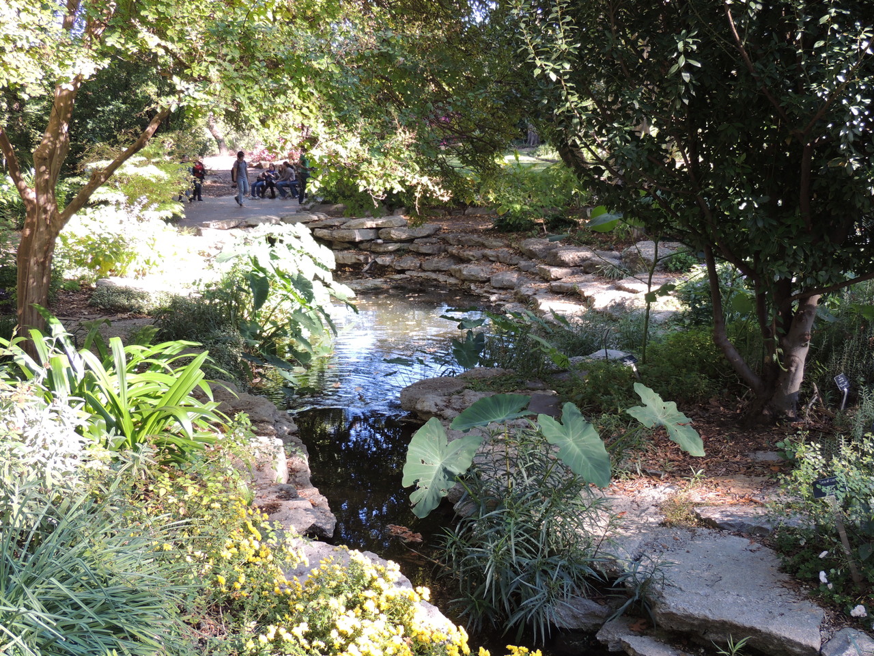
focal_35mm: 40
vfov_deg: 36.0
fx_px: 1010
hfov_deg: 46.8
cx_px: 437
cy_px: 328
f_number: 3.3
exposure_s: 1/50
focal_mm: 7.1
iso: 100
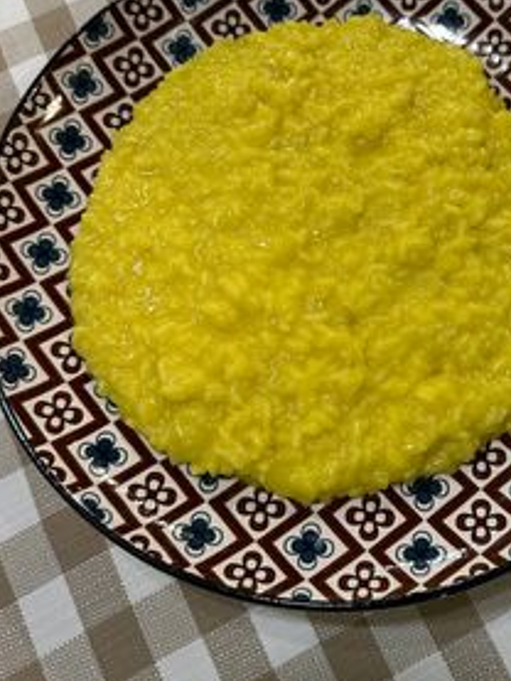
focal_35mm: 37
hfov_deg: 38.2
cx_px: 349
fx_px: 728
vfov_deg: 50.0
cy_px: 299
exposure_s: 1/50
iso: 200
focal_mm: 6.86
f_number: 1.78
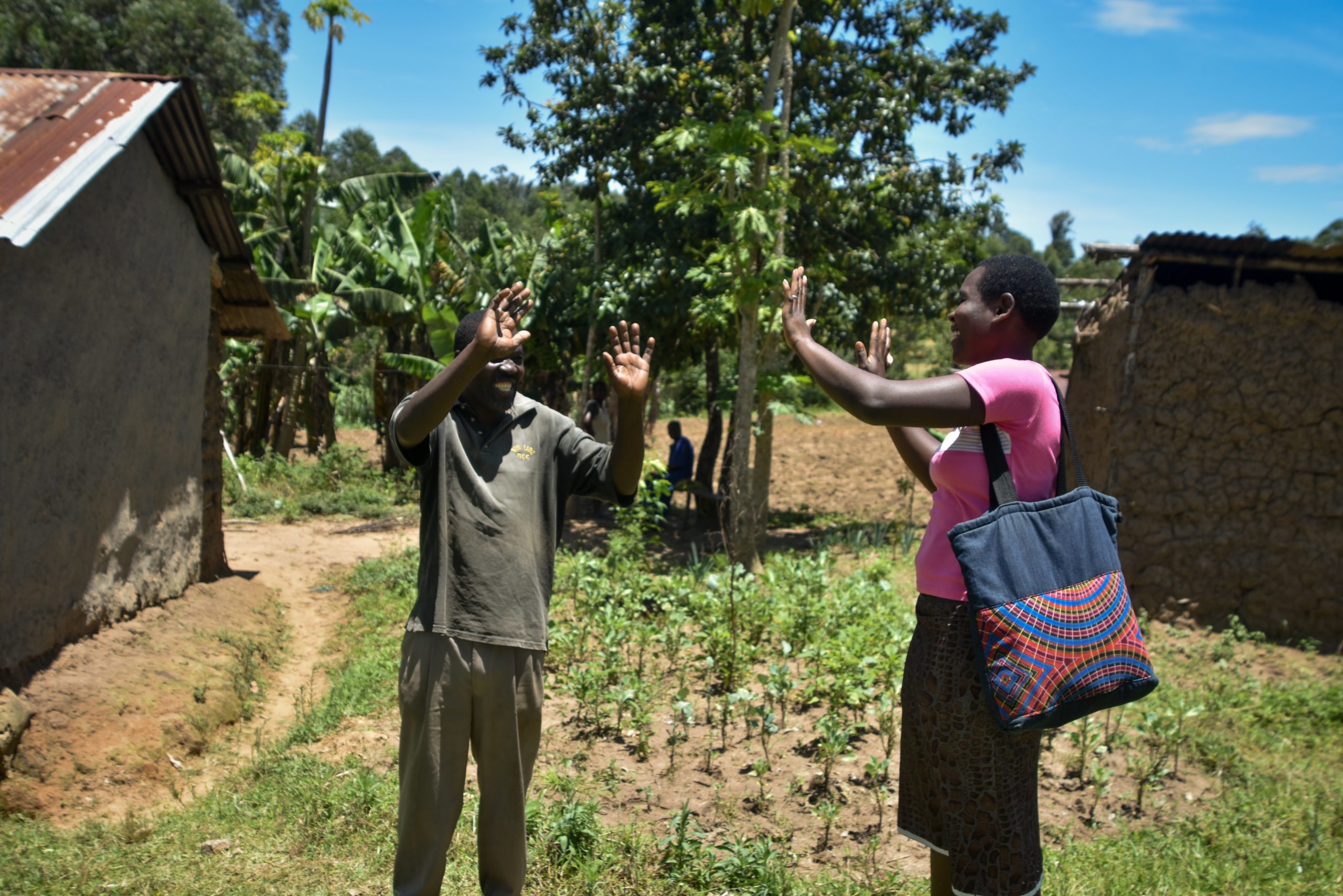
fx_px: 3134
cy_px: 448
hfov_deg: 24.2
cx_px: 672
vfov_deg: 16.3
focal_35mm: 84
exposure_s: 1/500
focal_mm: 56
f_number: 5.6
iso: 100
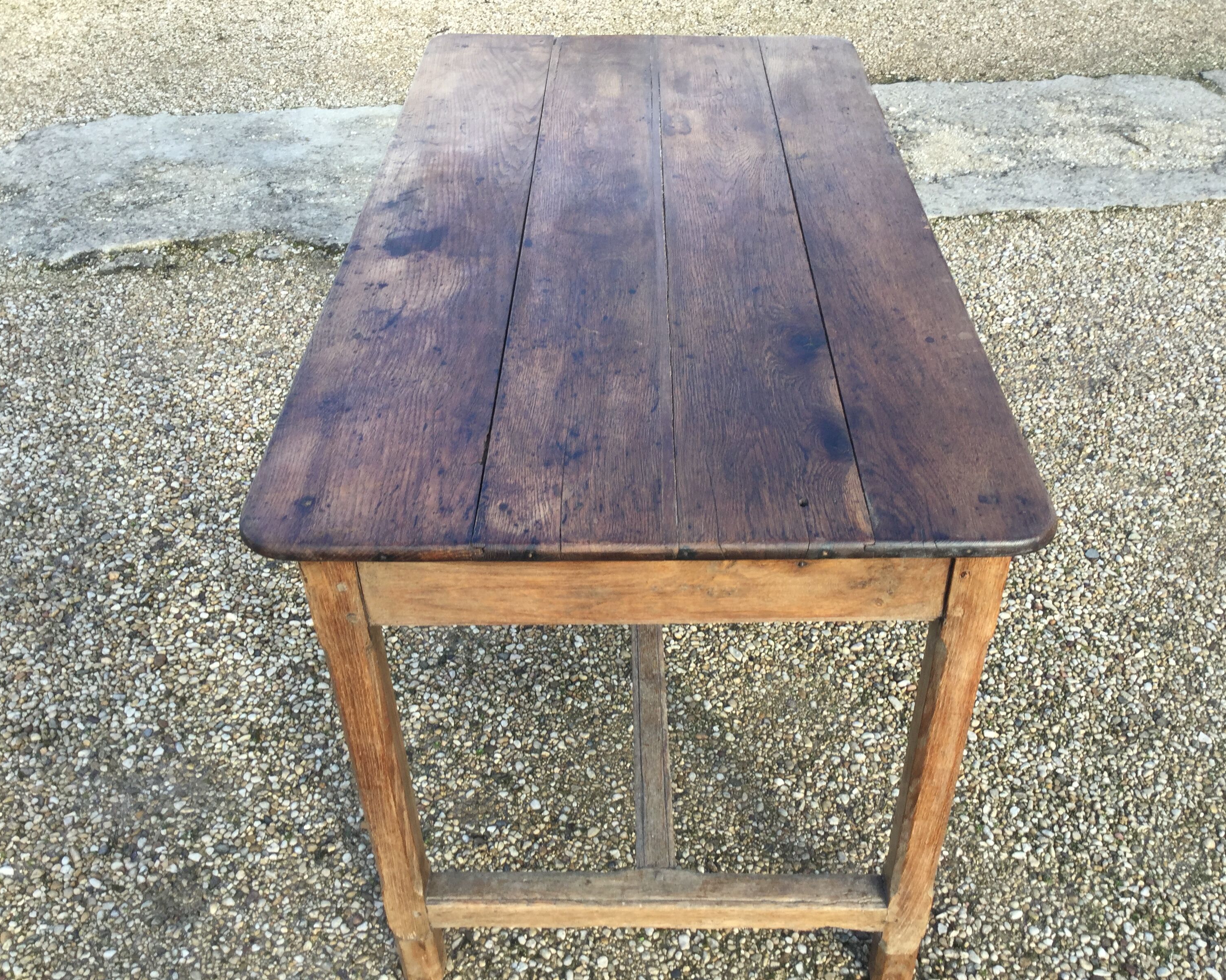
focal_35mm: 33
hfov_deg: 54.2
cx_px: 641
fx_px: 1197
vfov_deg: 44.5
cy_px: 481
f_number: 2.4
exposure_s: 1/114
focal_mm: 3.3
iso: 25
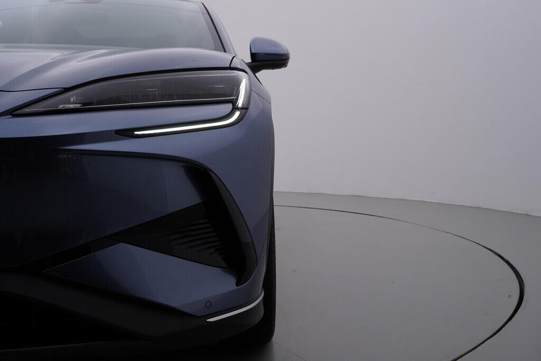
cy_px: 180
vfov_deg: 36.9
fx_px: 541
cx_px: 270
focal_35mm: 36
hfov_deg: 53.1
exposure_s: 1/125
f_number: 5
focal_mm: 24
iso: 125
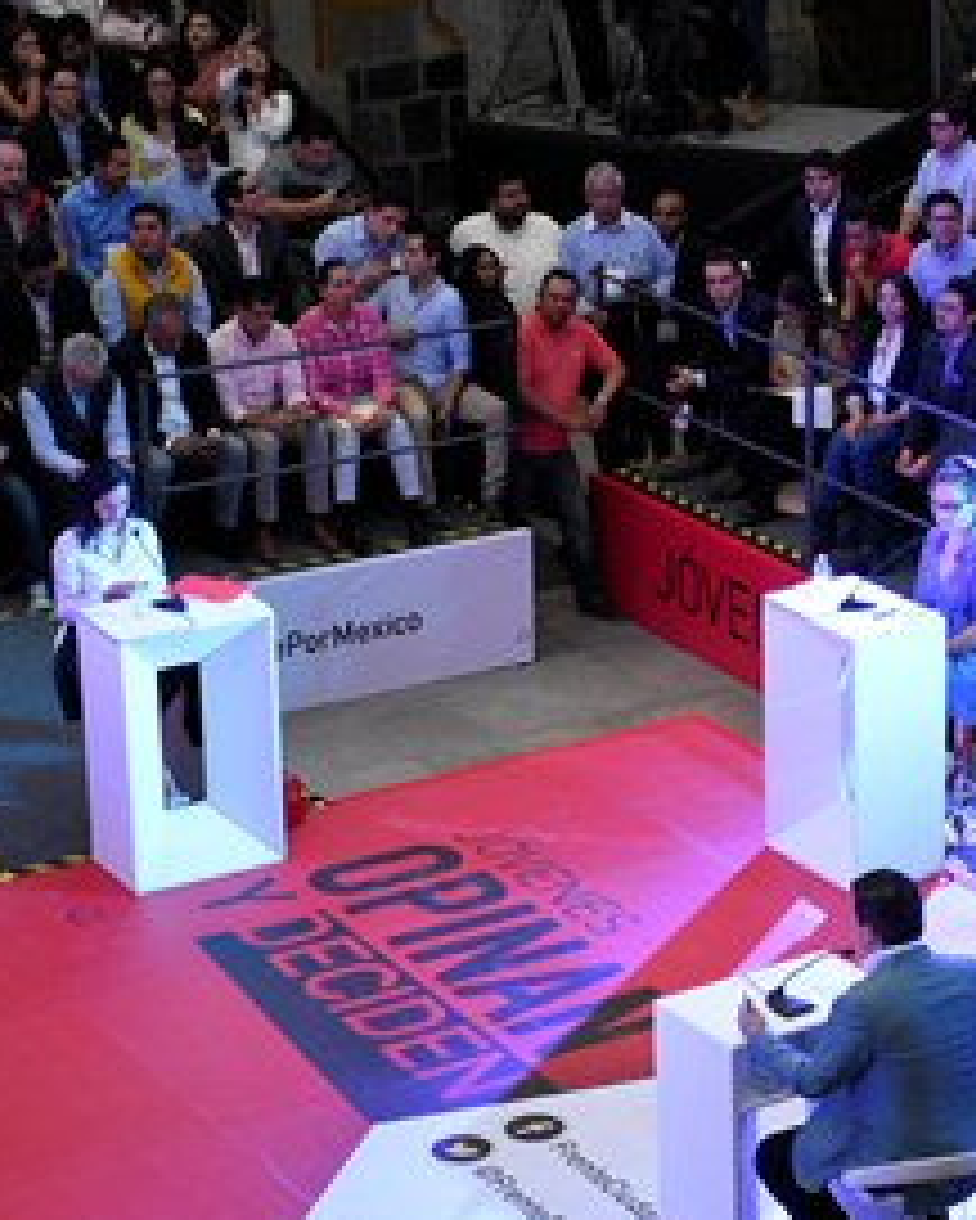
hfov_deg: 14.5
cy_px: 592
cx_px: 909
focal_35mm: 105
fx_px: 3781
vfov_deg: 18.3
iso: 3200
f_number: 5
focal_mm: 45
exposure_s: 1/60
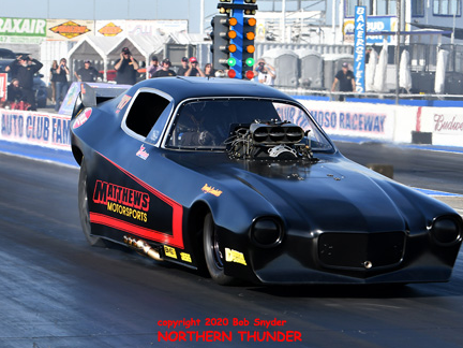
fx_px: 1565
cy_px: 173
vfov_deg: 12.7
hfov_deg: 16.8
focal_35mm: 117
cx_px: 233
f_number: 5.6
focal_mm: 70
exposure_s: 1/1000
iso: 200
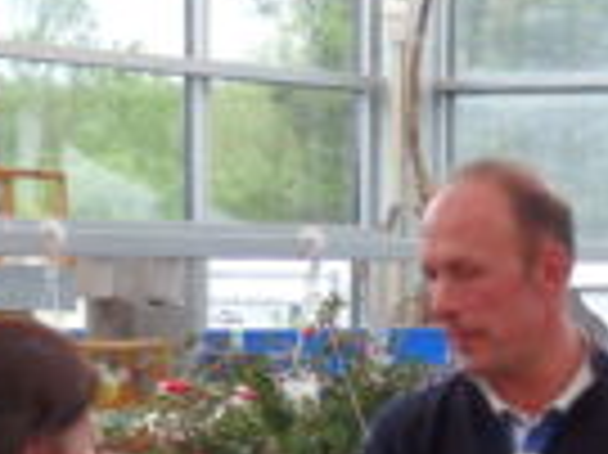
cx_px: 669
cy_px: 573
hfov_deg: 13.4
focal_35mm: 144
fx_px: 2527
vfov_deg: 10.1
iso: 800
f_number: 4.1
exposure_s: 1/50
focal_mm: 9.8
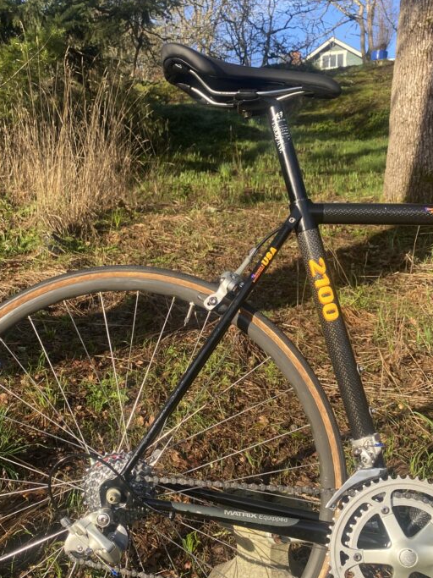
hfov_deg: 36.8
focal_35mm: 39
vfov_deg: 47.7
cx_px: 197
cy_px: 331
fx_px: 651
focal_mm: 4.25
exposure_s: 1/702
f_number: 1.8
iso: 32
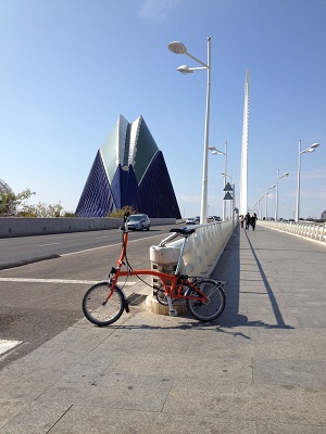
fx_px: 439
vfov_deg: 52.6
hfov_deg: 40.7
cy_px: 217
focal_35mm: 35
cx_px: 163
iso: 50
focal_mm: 4.28
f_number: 2.4
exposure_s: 1/2513
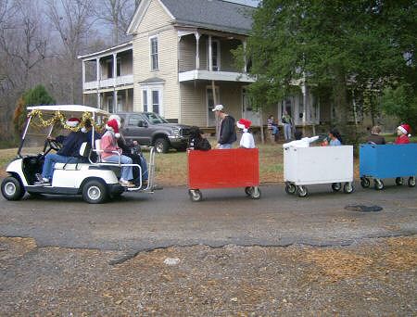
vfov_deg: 40.0
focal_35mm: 36
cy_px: 158
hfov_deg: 51.1
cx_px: 208
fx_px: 436
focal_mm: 6
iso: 100
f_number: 2.8
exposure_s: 1/191
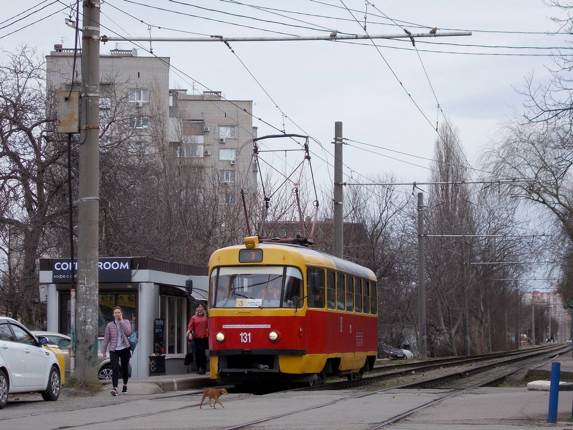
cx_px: 286
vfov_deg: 14.9
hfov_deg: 19.8
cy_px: 215
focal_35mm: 99
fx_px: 1639
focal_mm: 17.6
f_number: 5.5
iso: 80
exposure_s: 1/250
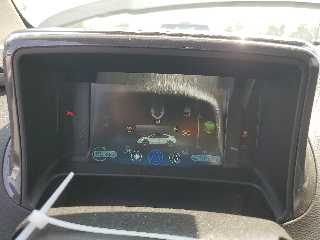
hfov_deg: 67.3
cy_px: 120
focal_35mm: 26
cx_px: 160
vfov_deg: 53.1
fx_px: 240
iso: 50
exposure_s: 1/323
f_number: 1.5
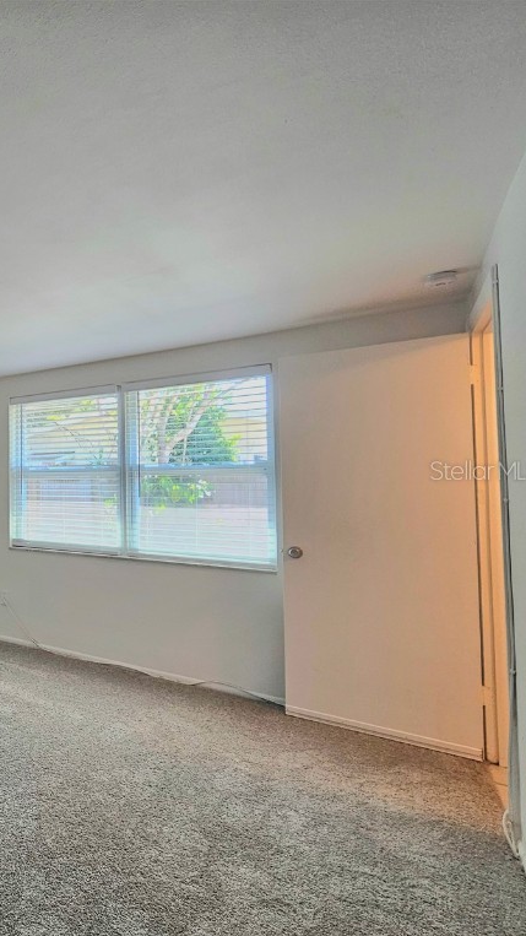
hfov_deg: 42.3
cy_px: 470
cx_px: -82
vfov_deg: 89.6
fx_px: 471
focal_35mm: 19
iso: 100
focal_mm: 2.2
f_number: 2.2
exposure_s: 1/60.2
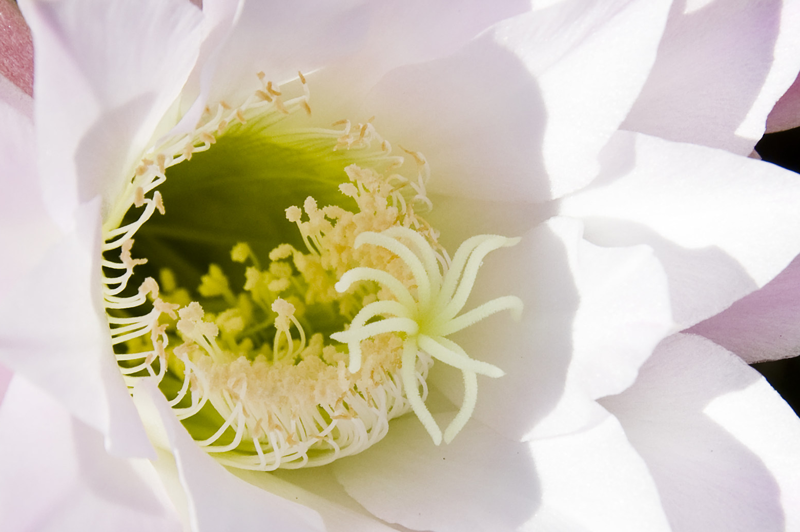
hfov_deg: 14.3
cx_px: 596
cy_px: 310
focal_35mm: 143
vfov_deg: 9.6
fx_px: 3174
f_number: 11
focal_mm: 62
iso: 200
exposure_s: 1/250
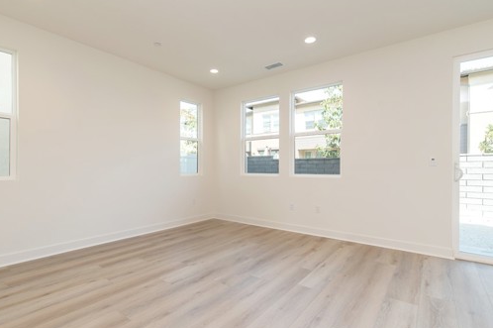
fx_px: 246
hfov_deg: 90.0
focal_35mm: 18
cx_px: 242
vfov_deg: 67.2
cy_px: 171
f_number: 5
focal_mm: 14
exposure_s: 1/100
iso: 200
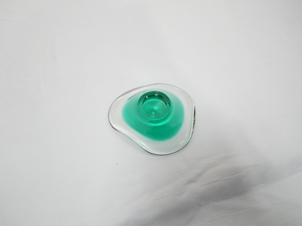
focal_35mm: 40
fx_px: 349
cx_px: 151
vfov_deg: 36.0
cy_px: 113
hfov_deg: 46.8
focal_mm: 20
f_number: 1.7
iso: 200
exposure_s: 1/125
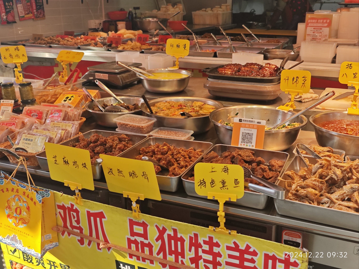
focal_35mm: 35
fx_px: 363
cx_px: 180
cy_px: 134
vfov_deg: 40.7
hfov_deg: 52.6
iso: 50
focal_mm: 6.68
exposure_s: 1/476
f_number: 1.42
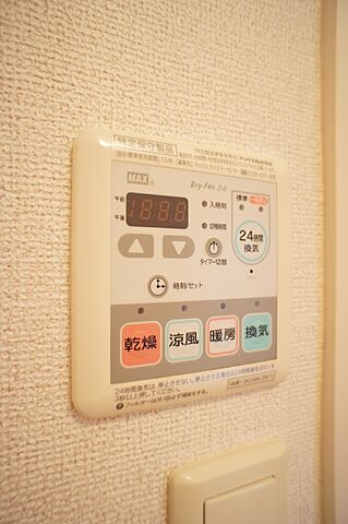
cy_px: 262
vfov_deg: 73.8
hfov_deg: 53.0
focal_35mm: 24
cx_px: 174
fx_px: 349
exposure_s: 1/30
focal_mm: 16
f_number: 2.8
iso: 640
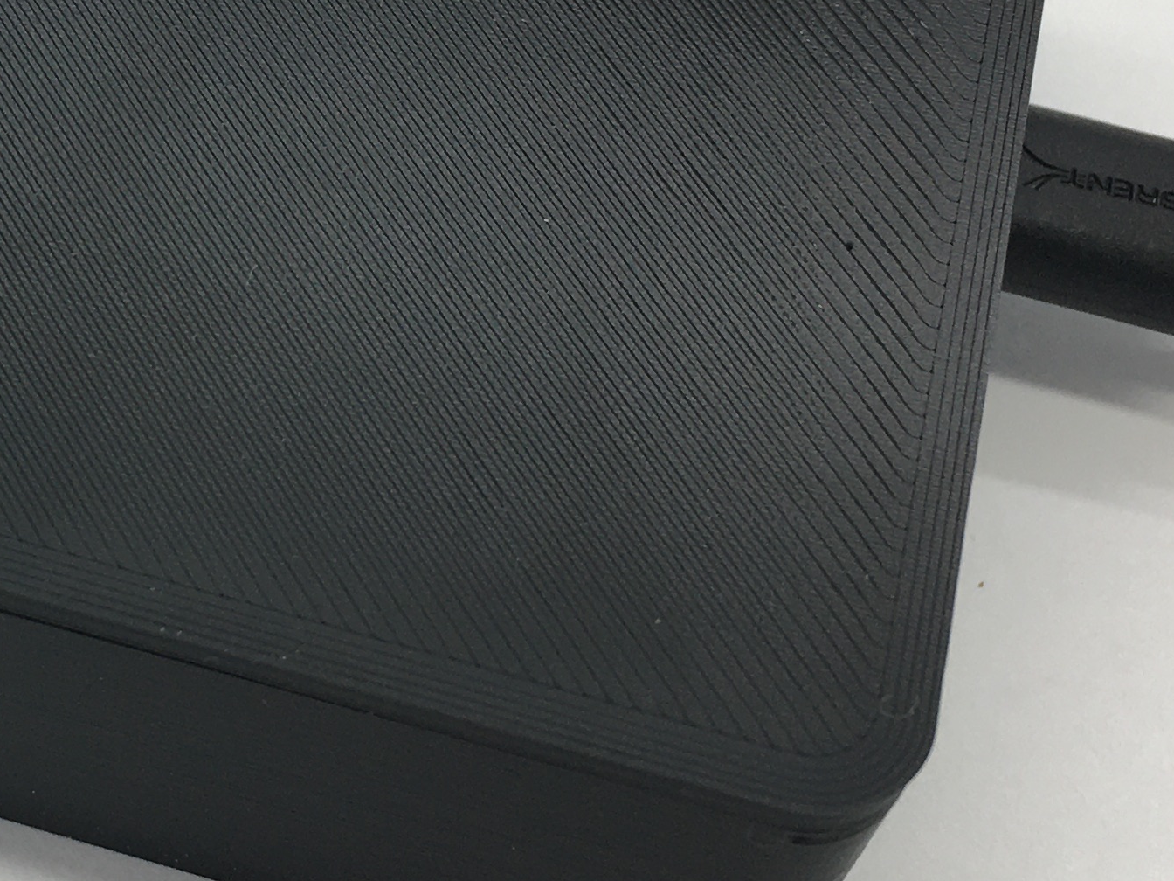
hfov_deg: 21.7
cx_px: 2
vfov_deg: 16.7
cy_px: 70
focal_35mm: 87
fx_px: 2951
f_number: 2.2
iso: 25
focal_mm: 4.15
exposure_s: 1/167
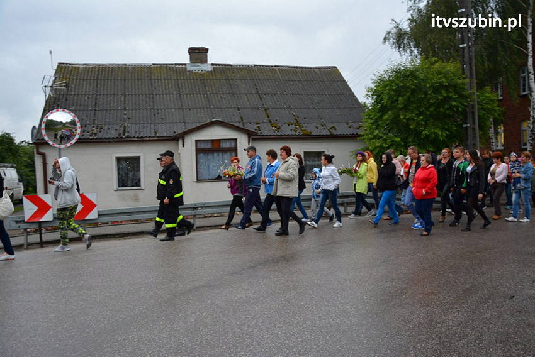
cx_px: 268
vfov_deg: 41.8
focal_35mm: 32
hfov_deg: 59.5
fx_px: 468
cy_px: 178
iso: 400
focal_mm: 21
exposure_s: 1/60
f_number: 4
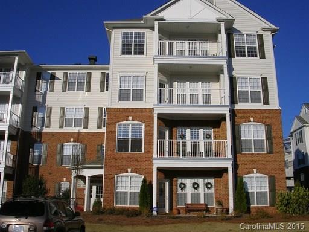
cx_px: 154
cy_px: 116
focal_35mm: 38
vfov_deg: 37.7
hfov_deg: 49.0
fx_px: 339
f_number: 5.6
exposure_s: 1/760
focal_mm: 5.8
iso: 50
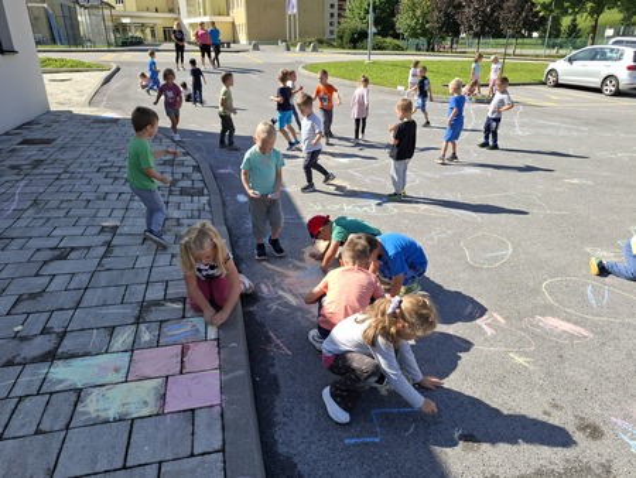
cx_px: 318
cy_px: 239
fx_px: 423
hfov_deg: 73.9
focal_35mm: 23
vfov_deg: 58.9
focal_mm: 5.54
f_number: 1.8
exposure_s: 1/1416
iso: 50
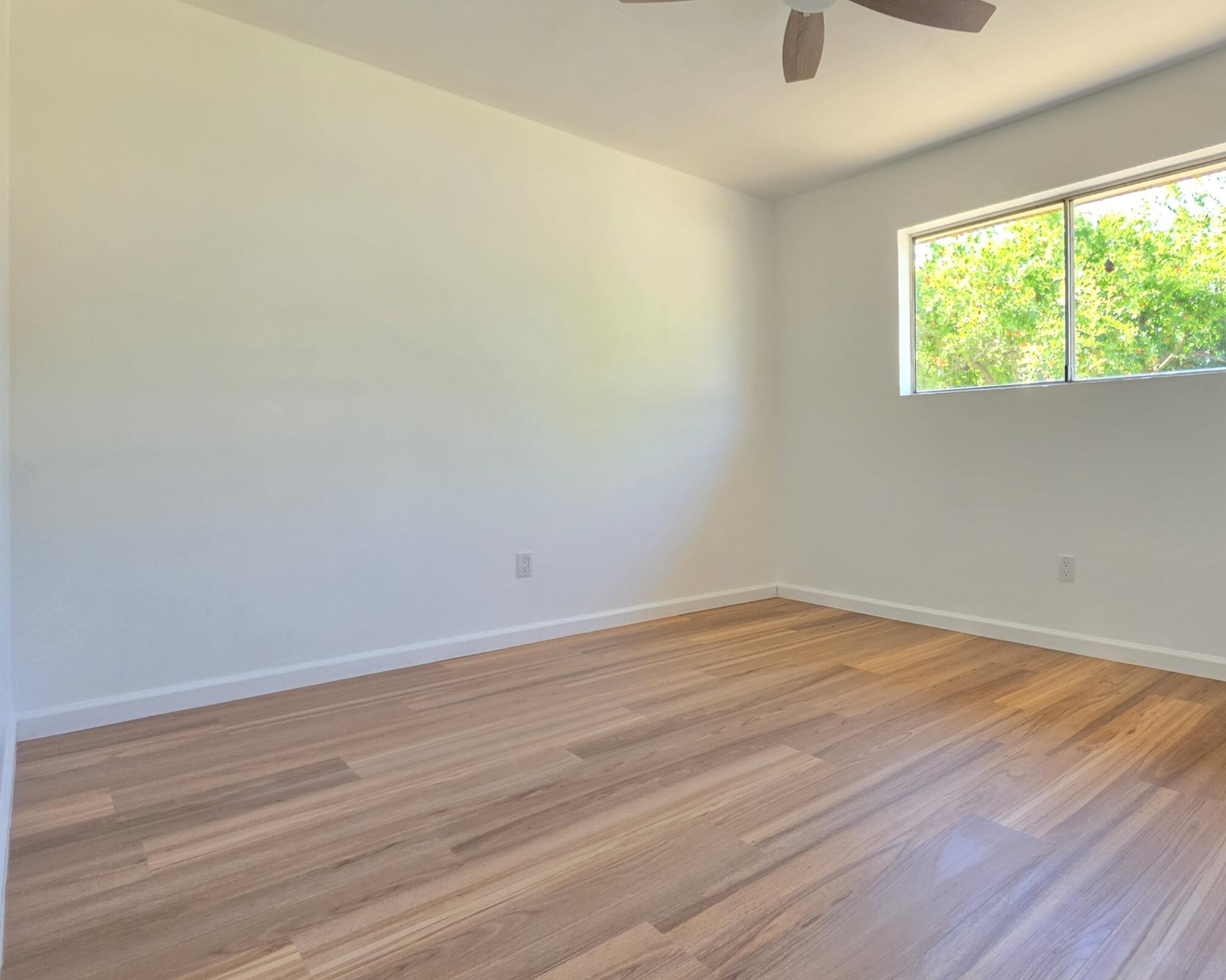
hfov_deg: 79.6
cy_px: 464
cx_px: 849
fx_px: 689
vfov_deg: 70.8
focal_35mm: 19
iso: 100
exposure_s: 1/120
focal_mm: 2.2
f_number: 1.9
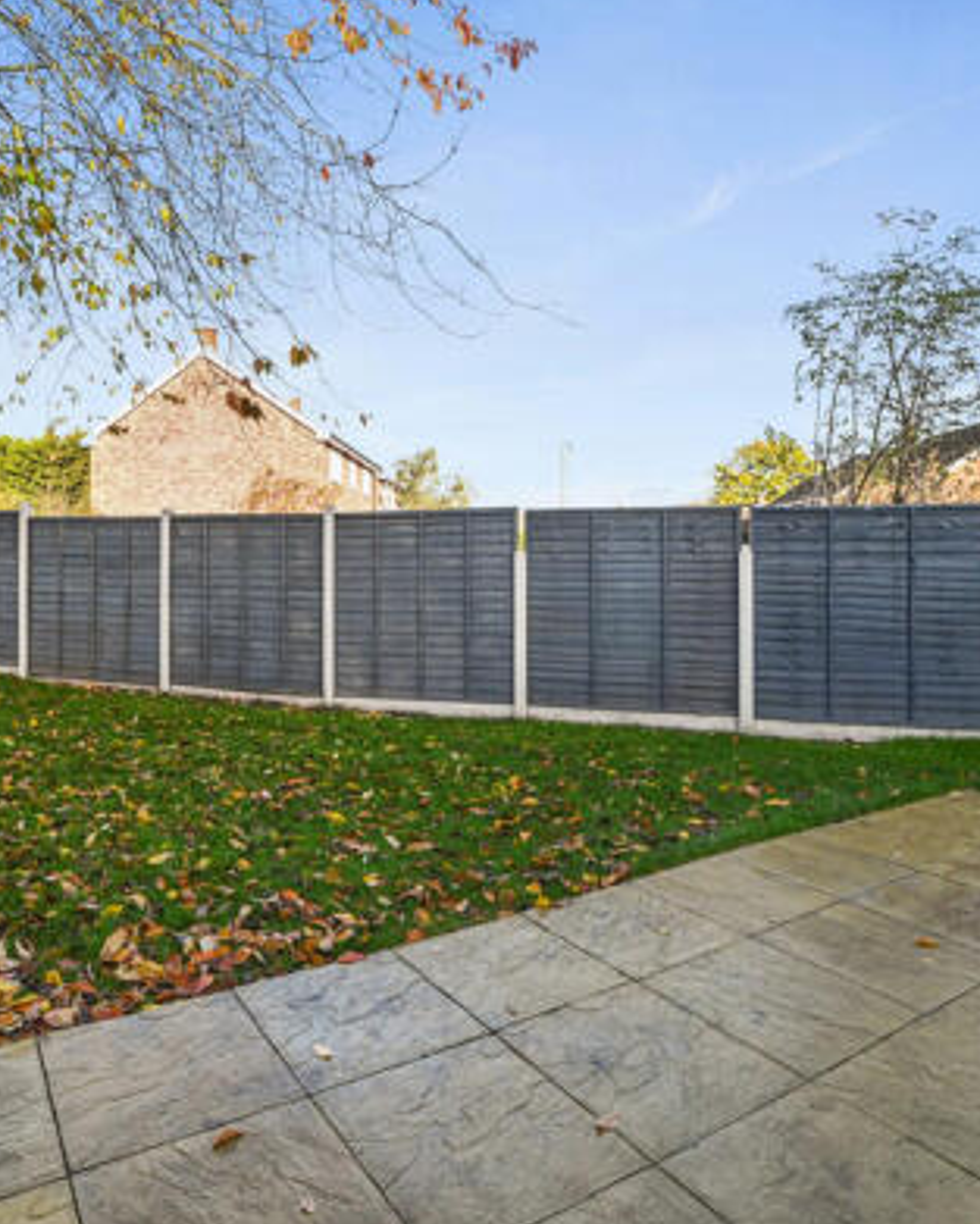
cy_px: 567
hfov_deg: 62.2
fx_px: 797
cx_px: 363
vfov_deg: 74.9
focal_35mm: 22
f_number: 8
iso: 500
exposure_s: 1/200
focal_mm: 14
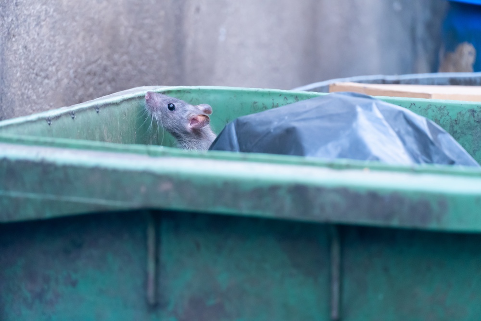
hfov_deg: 10.2
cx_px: 240
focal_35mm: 202
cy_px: 160
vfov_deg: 6.8
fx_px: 2706
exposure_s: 1/80
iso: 2500
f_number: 5.6
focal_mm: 135
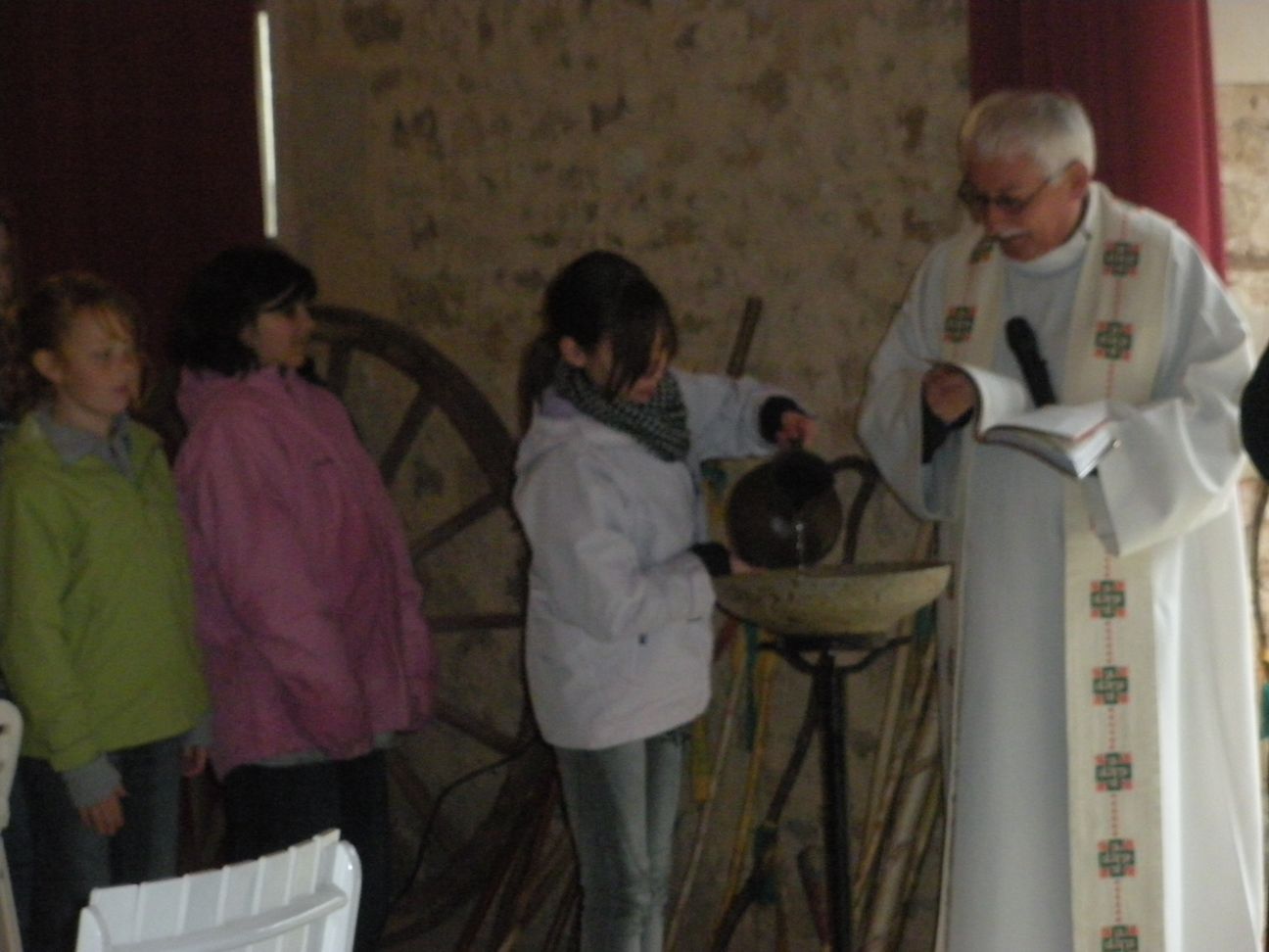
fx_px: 4289
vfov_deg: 12.7
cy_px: 476
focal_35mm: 117
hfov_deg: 16.8
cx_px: 634
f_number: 5.3
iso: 800
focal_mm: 21.2
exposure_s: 1/125
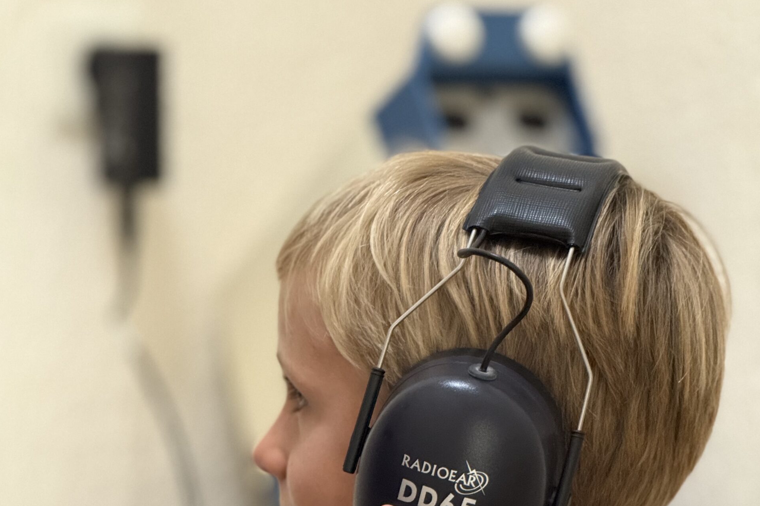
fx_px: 3525
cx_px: 380
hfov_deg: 12.3
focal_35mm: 167
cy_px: 467
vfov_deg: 8.2
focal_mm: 15.66
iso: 800
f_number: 2.8
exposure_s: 1/50
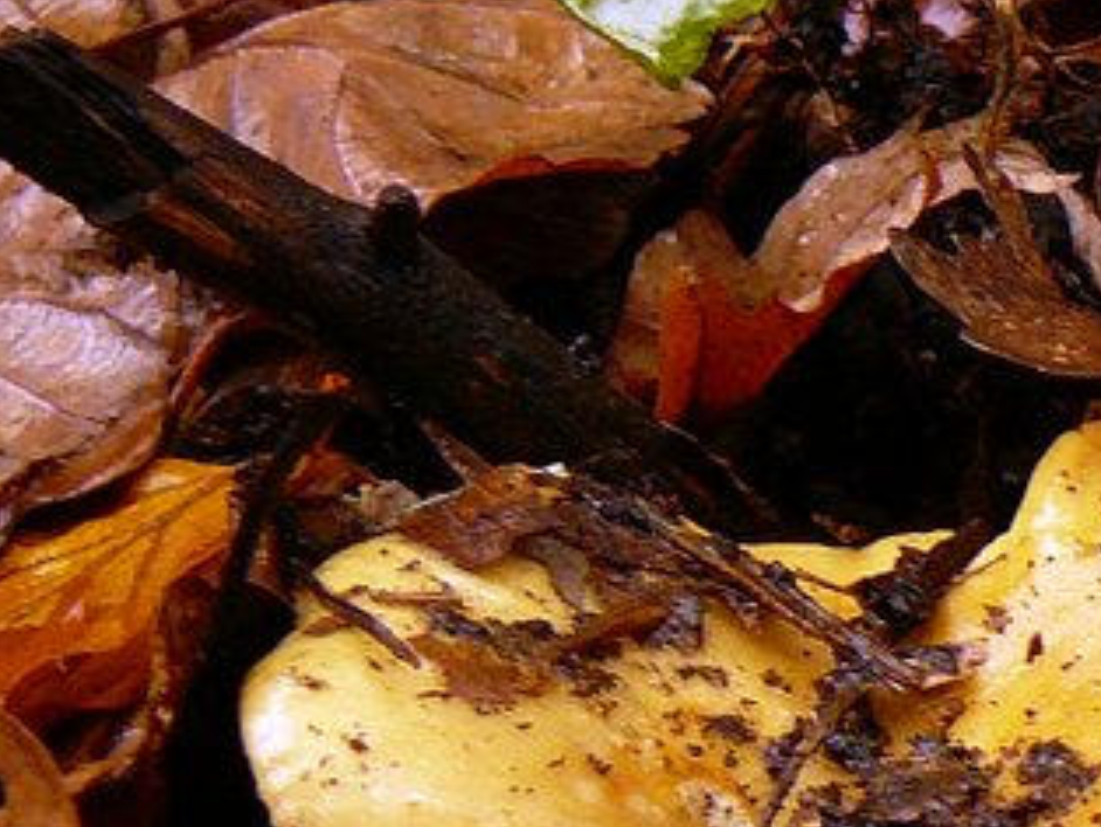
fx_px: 3629
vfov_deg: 12.4
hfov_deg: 15.6
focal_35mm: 114
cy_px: 1195
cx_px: 1764
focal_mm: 5.2
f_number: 2.8
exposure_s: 1/30
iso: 160
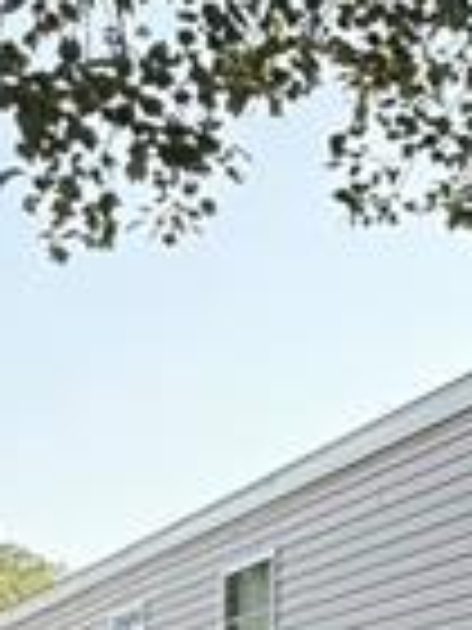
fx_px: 1400
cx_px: 701
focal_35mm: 77
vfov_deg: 22.5
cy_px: 832
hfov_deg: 17.3
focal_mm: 2.22
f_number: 2.2
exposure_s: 1/458
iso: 64
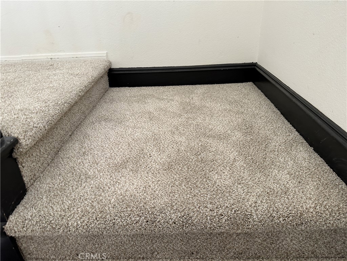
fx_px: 241
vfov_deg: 56.8
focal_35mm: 24
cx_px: 174
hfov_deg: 71.6
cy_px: 130
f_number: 1.78
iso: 125
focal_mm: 6.86
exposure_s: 1/60
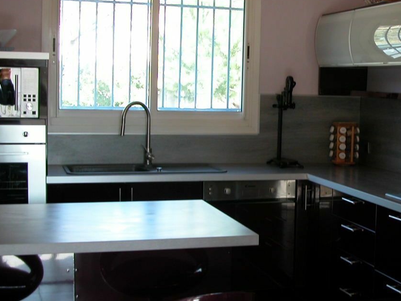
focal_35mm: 67
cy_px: 143
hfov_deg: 28.1
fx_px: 776
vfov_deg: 21.9
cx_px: 341
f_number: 2.8
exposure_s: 1/43.4
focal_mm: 8.9
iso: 100
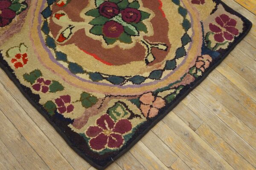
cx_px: 128
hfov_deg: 53.2
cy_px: 85
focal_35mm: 36
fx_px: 256
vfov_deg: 36.8
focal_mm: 24
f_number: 4
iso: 3200
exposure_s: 1/160
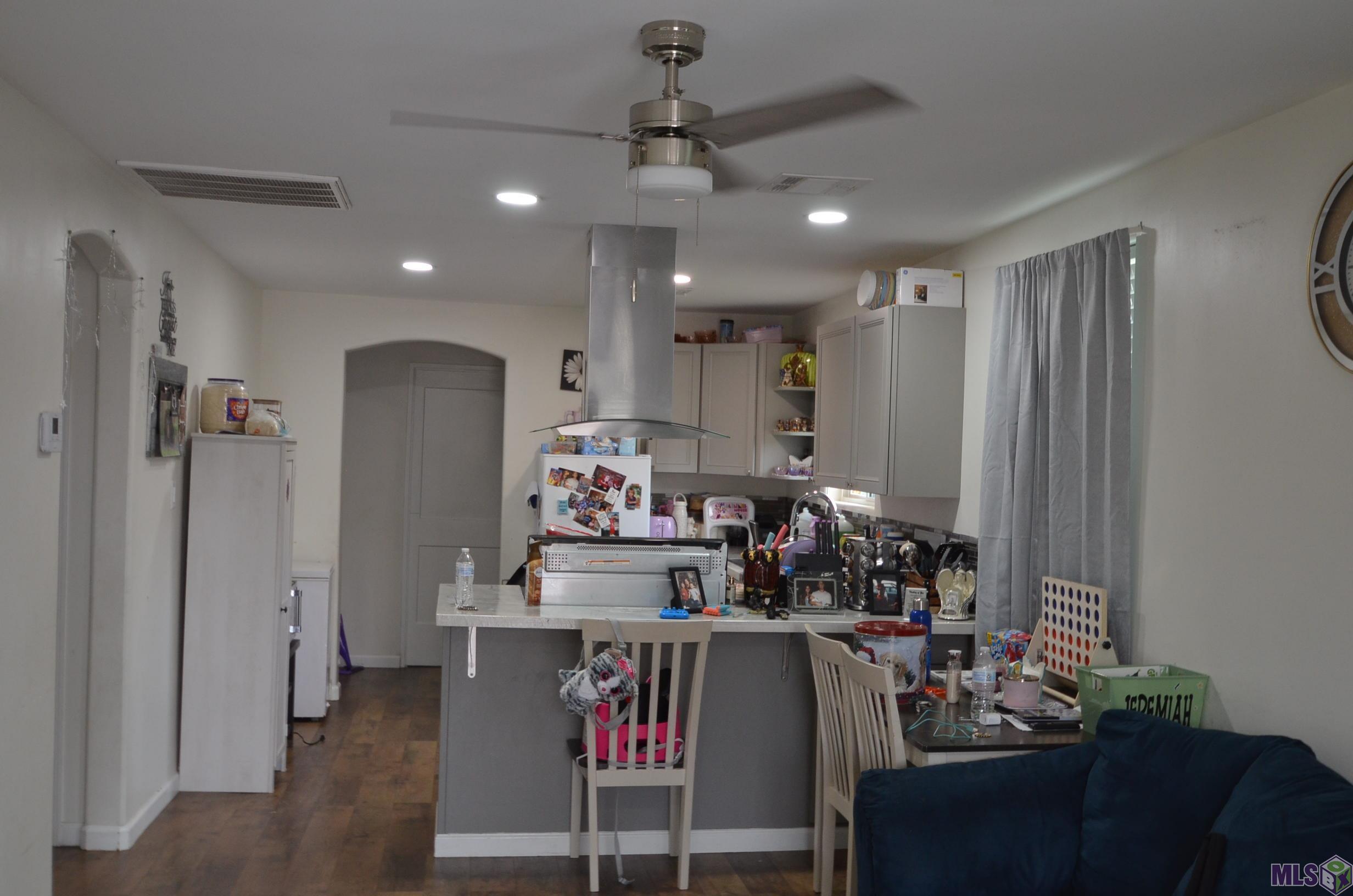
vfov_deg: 36.7
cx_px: 676
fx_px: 1350
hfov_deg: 53.2
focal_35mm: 36
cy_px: 448
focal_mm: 24
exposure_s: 1/60
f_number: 4.5
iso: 560
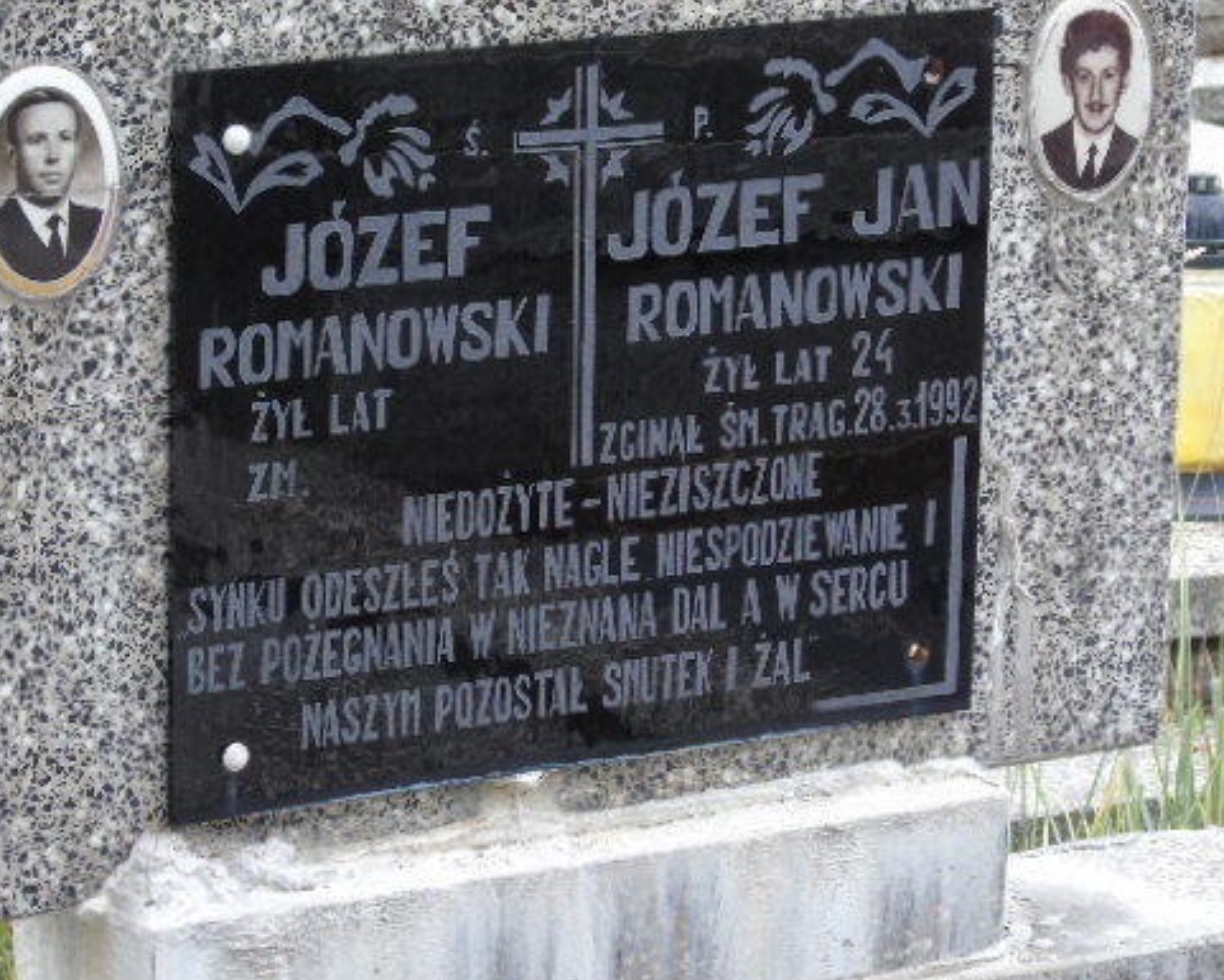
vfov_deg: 9.6
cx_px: 616
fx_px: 5834
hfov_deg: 12.0
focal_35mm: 161
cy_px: 407
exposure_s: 1/40
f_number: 4.6
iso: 80
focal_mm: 22
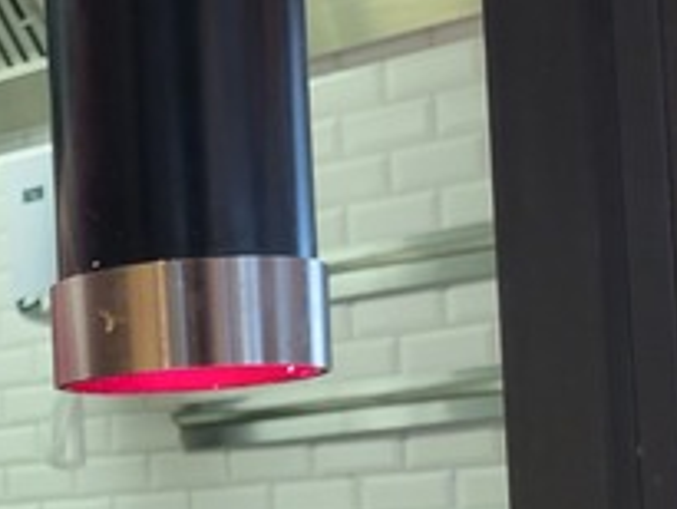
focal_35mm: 95
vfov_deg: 15.2
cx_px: -525
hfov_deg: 17.1
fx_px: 1859
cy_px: 554
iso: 250
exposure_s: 1/50
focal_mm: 5.4
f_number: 1.8
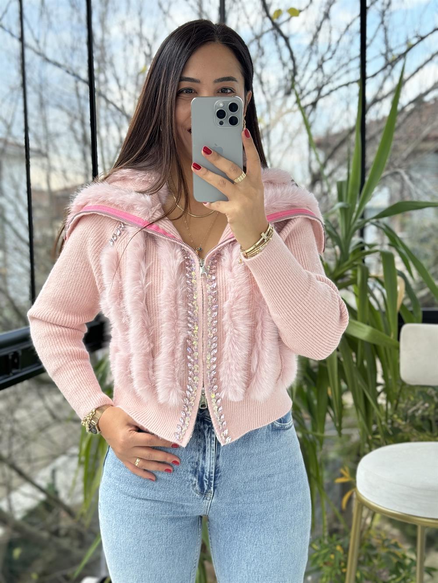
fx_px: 810
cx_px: 219
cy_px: 292
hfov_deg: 30.3
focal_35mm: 48
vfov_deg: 39.7
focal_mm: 6.76
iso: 80
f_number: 1.78
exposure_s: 1/121
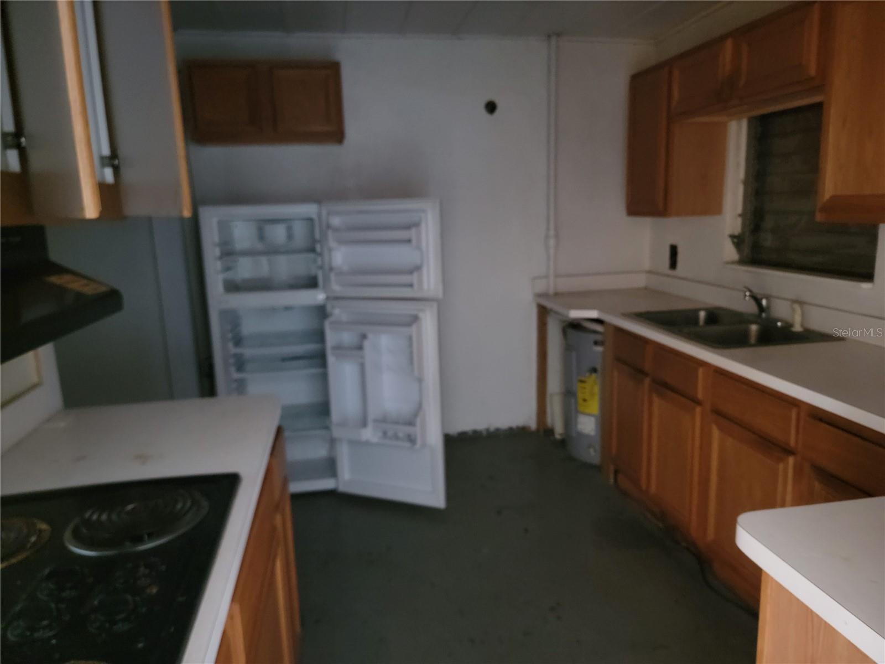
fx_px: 614
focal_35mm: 24
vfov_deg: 56.8
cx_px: 442
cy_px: 332
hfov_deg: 71.6
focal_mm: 6.7
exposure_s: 1/15
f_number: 1.8
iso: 1250
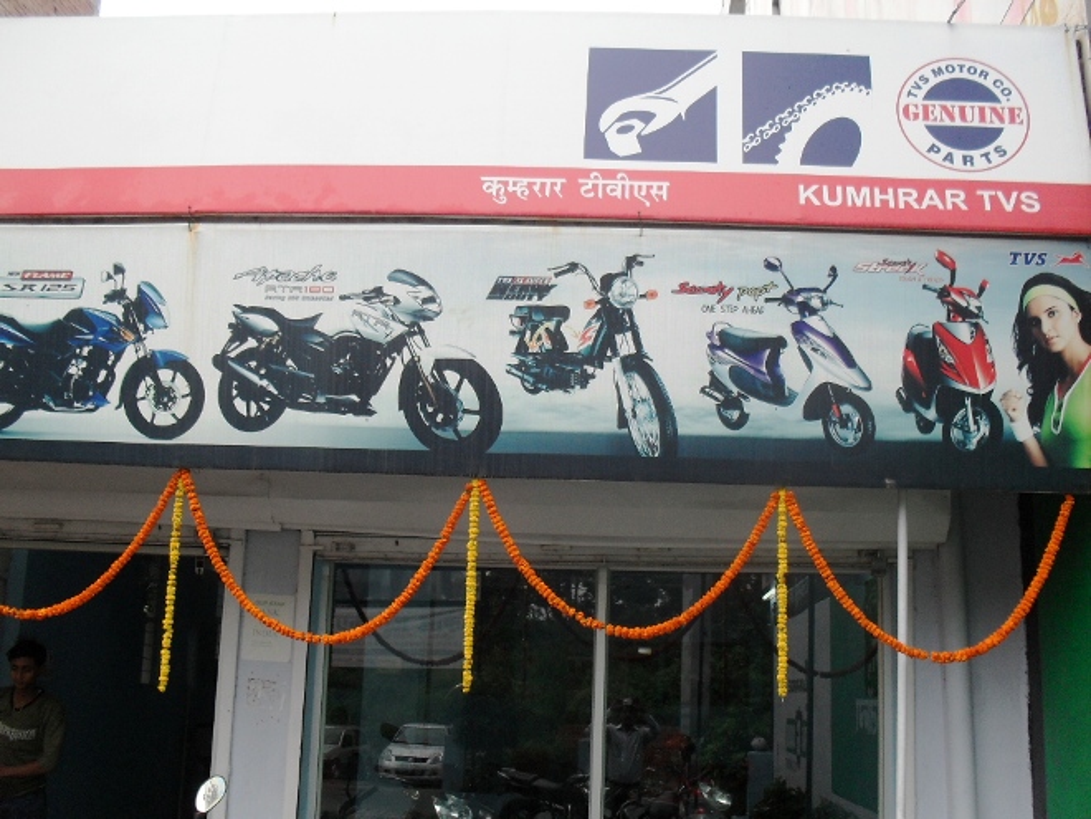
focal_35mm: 38
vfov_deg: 37.7
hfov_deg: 49.0
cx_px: 546
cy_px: 410
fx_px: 1198
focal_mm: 6.3
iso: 80
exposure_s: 1/180
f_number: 2.8
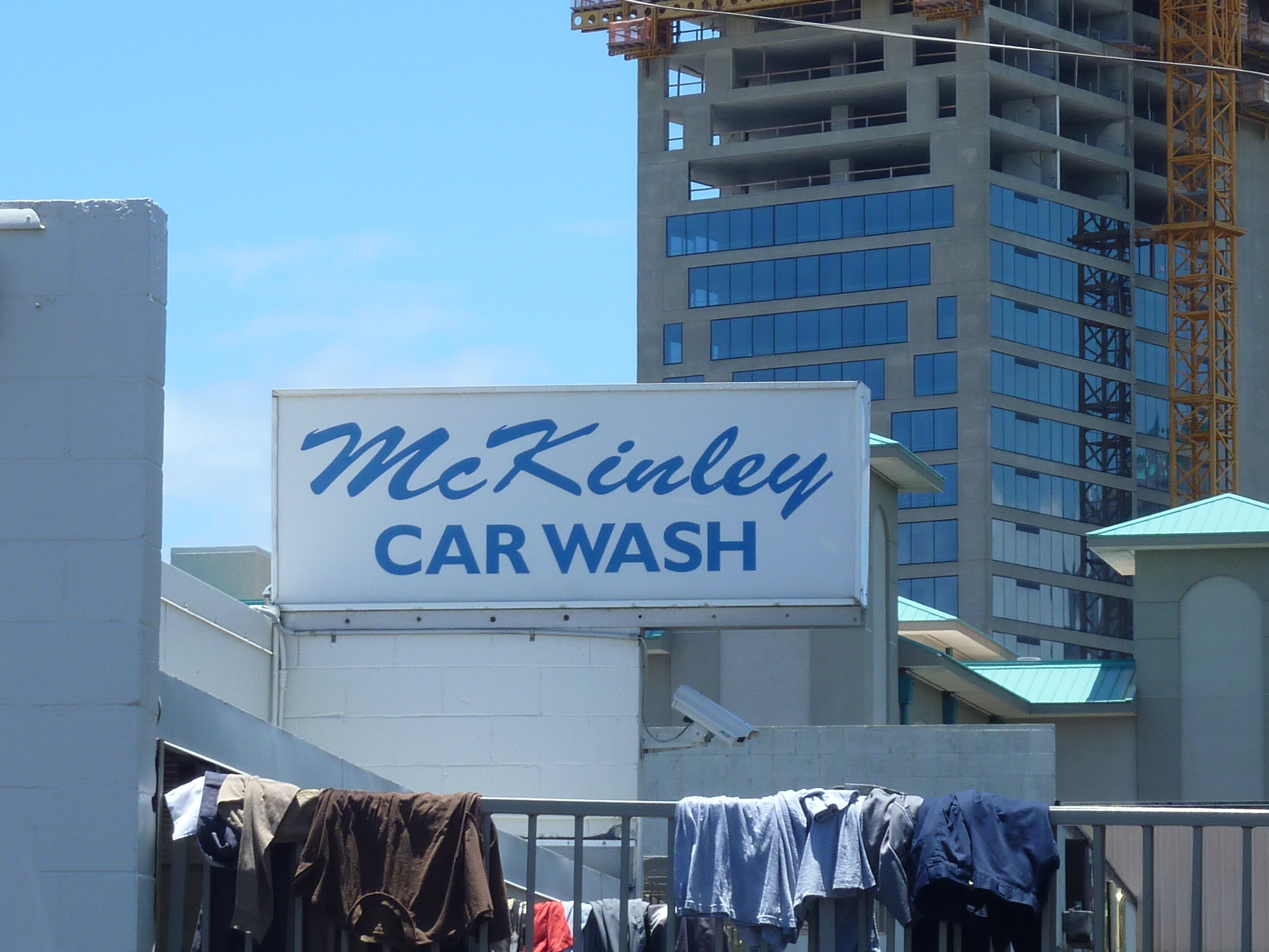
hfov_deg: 12.3
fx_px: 5902
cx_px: 634
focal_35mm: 161
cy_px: 476
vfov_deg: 9.2
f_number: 4.3
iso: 80
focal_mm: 14.7
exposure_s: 1/500
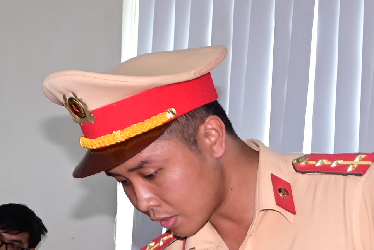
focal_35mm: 128
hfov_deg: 15.7
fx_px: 1331
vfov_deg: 10.5
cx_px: -7
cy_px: 319
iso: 640
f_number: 4
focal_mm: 28
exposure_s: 1/200
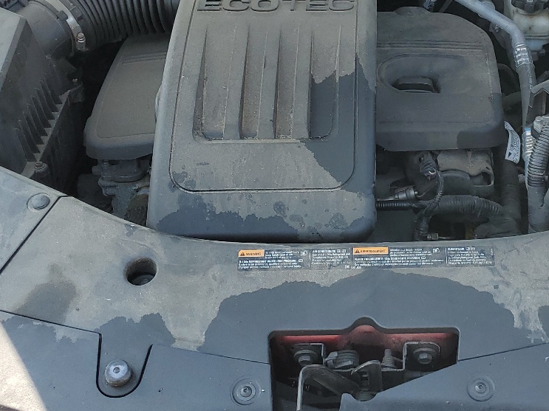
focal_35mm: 56
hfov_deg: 33.6
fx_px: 888
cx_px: 413
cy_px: 89
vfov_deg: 25.7
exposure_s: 1/625
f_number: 1.5
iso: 50
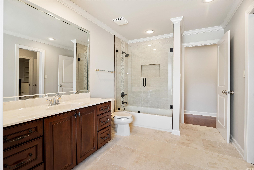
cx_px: 127
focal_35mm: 16
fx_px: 113
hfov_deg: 96.7
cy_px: 85
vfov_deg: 73.7
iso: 1250
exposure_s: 1/15
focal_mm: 16
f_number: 5.6
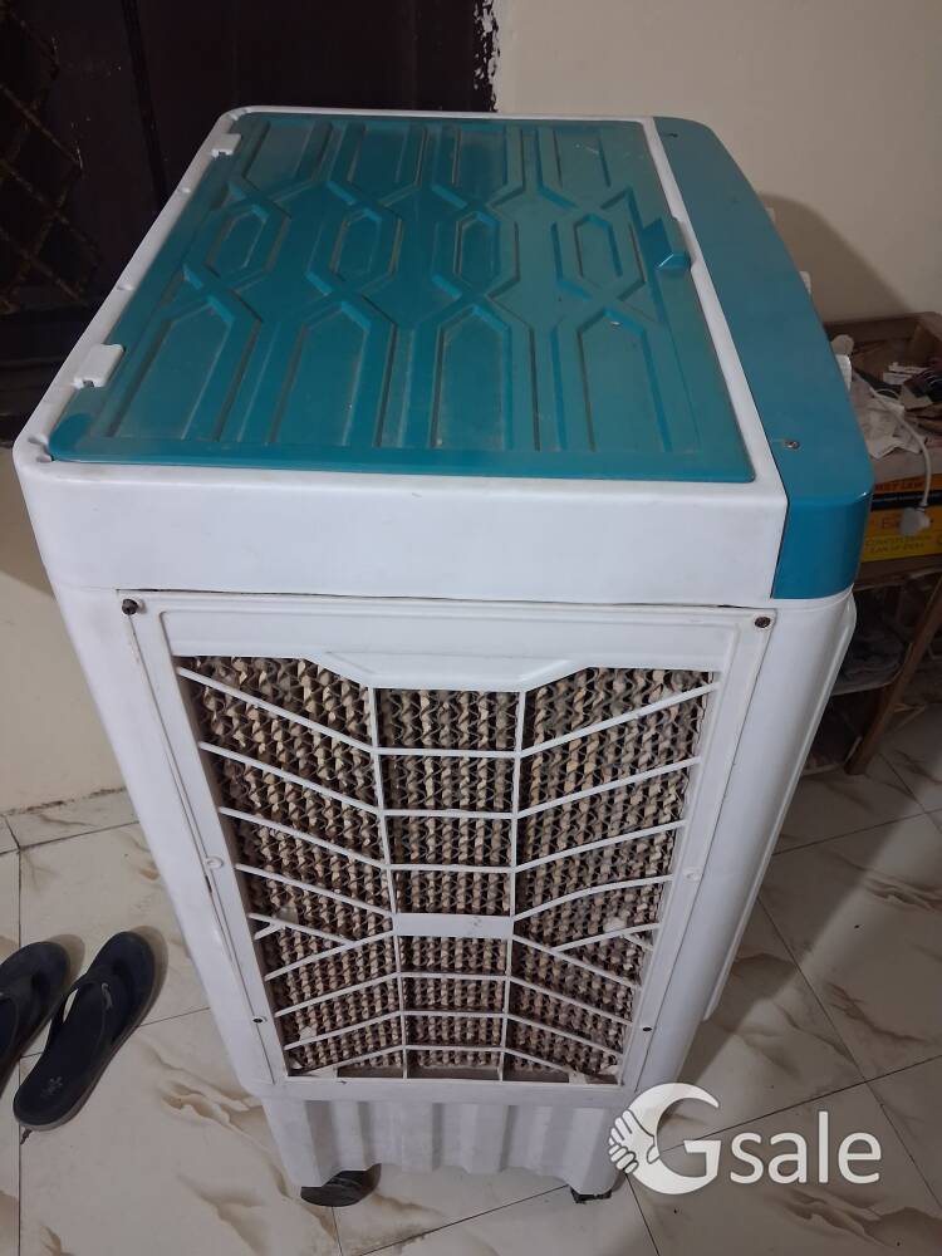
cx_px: 471
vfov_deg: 65.3
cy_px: 628
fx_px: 980
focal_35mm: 27
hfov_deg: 51.4
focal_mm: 4
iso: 500
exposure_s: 1/25
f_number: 1.8
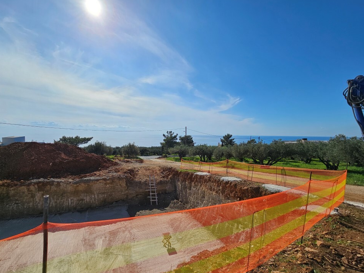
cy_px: 144
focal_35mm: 14
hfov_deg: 101.9
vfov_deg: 85.6
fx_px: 147
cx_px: 170
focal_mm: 2.2
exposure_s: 1/6939
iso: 50
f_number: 2.2
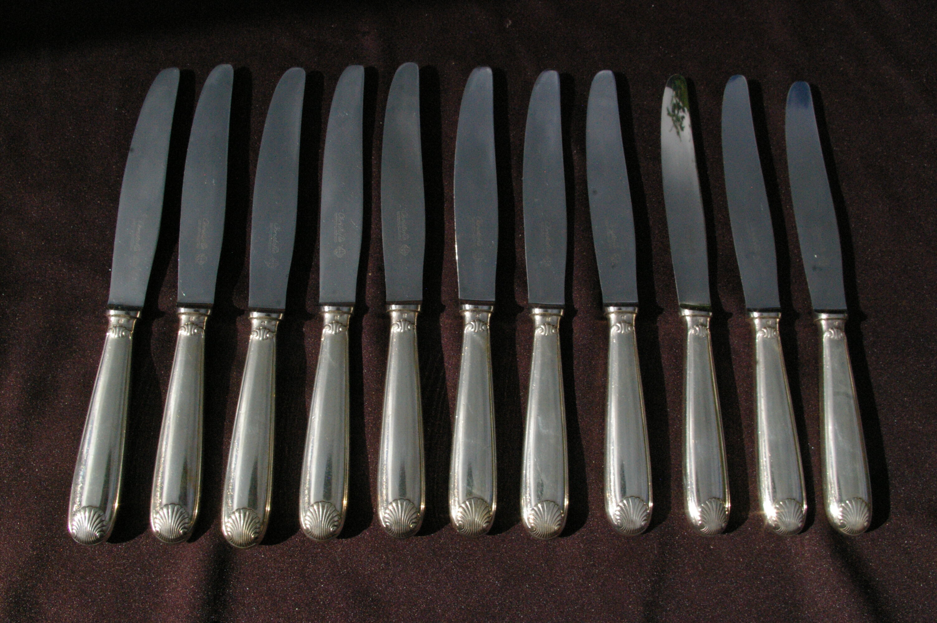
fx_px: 1014
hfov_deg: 49.6
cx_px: 468
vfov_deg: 34.1
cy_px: 312
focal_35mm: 39
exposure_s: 1/1500
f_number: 16
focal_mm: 26
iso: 1600
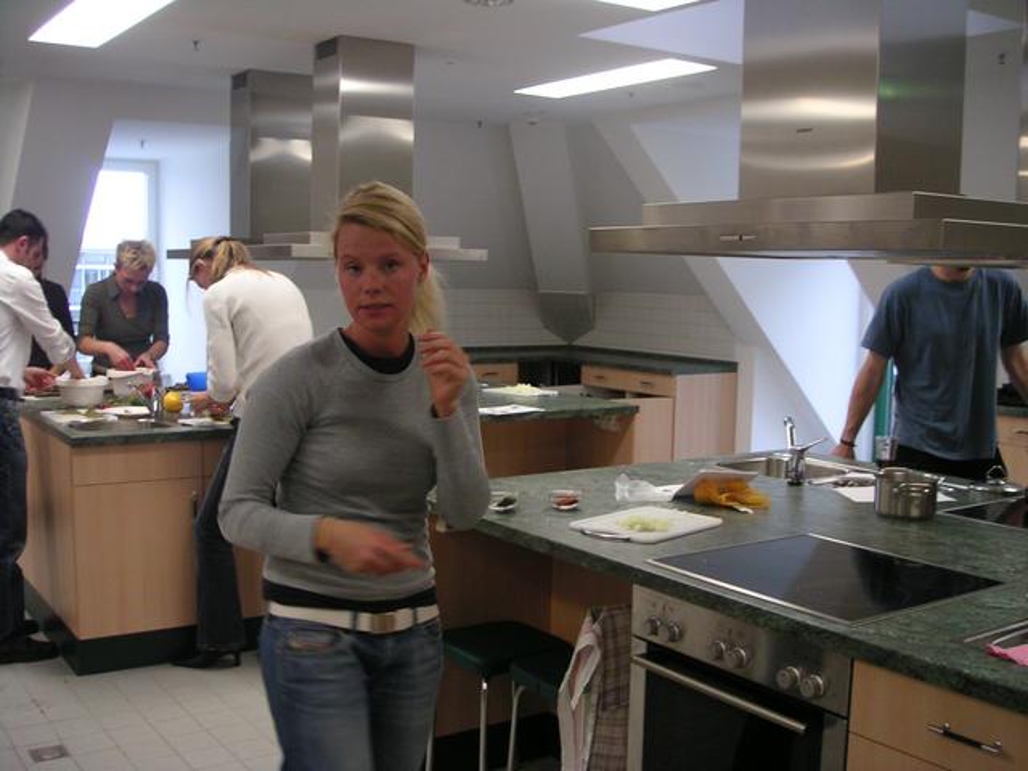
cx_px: 514
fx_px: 1128
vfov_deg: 37.7
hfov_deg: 49.0
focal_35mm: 38
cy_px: 386
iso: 125
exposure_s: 1/45
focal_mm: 6
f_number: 2.8
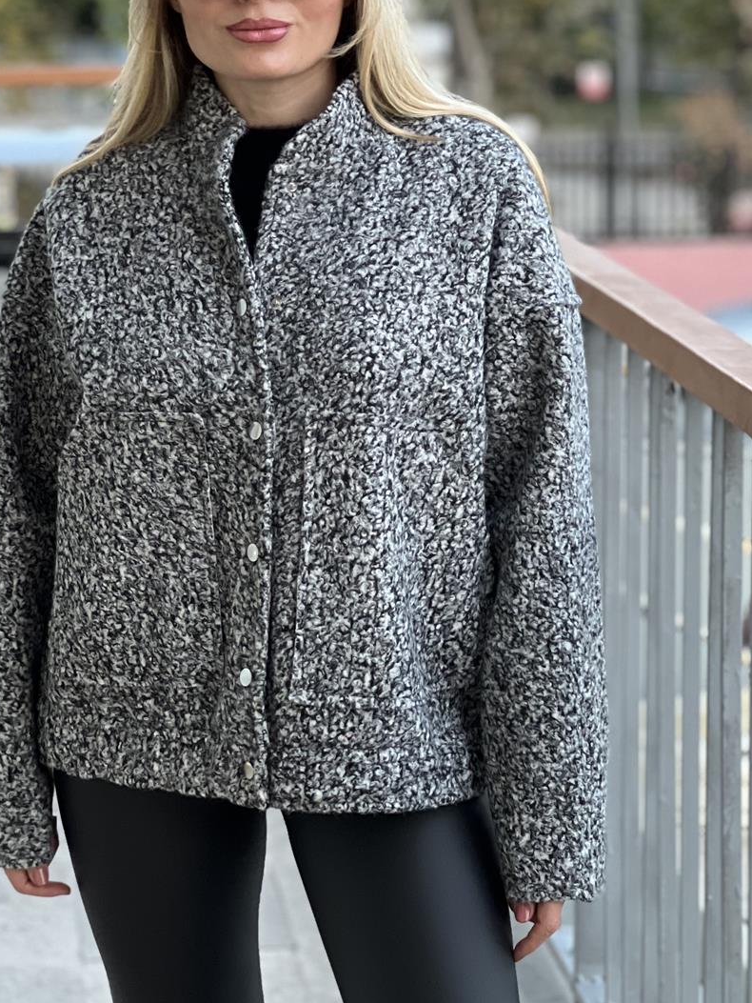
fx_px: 3388
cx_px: 334
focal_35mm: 117
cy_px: 333
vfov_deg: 16.8
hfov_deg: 12.7
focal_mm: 9
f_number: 2.8
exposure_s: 1/33
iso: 250
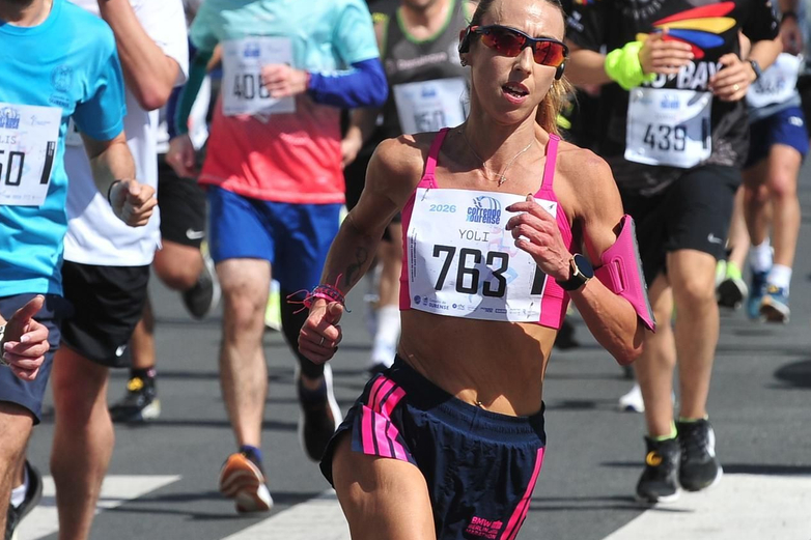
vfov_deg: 3.4
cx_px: 407
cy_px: 116
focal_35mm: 409
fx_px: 9211
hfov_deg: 5.0
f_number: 10
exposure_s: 1/1000
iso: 500
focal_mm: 200
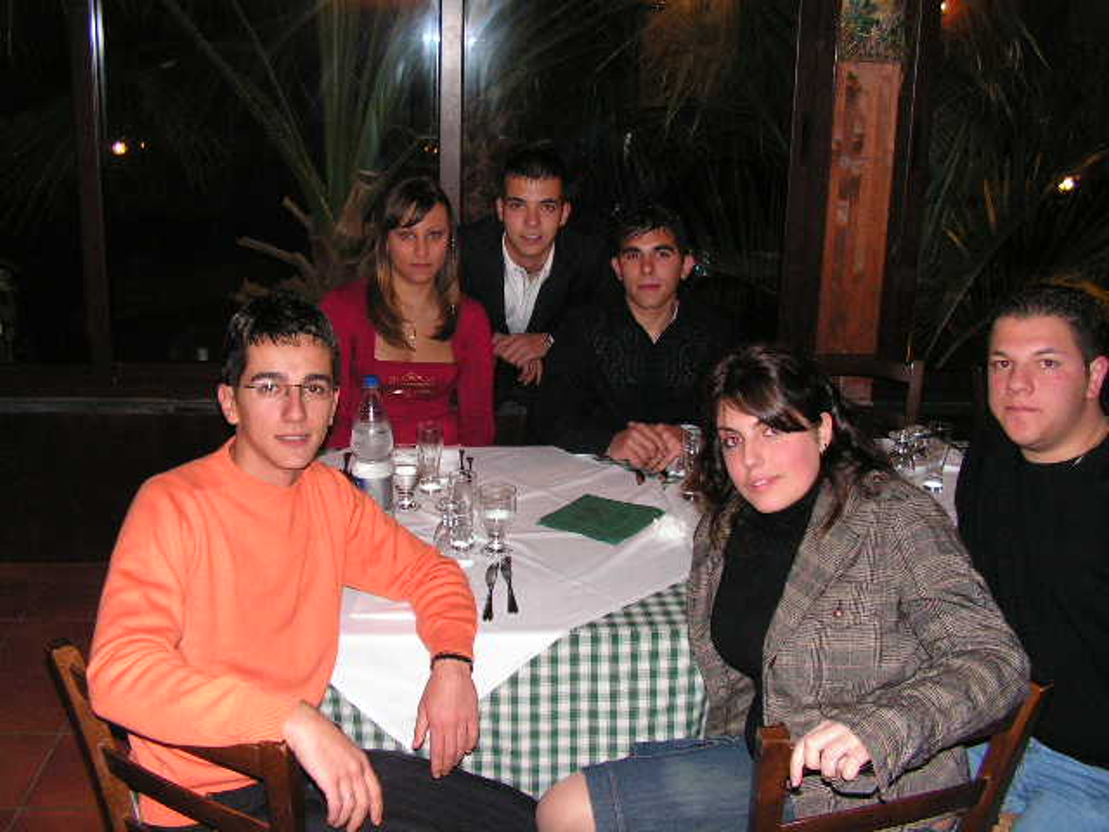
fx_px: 1153
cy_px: 416
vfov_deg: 39.7
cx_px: 554
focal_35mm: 36
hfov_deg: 51.4
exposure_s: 1/40
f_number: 3.2
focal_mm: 6
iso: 200
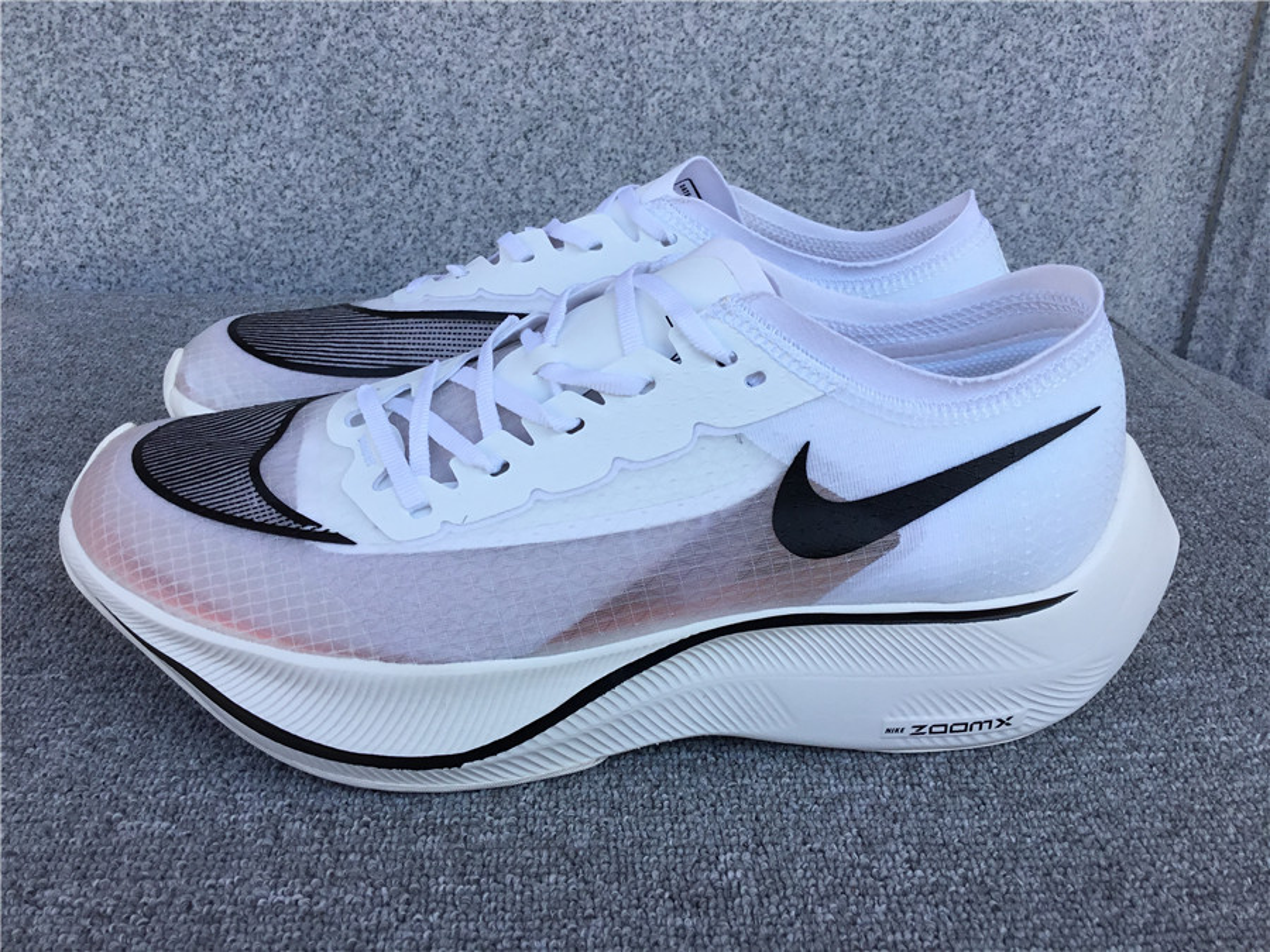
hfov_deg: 58.4
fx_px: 1137
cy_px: 476
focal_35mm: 31
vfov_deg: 45.4
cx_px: 635
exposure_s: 1/405
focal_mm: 3.3
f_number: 2.4
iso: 25
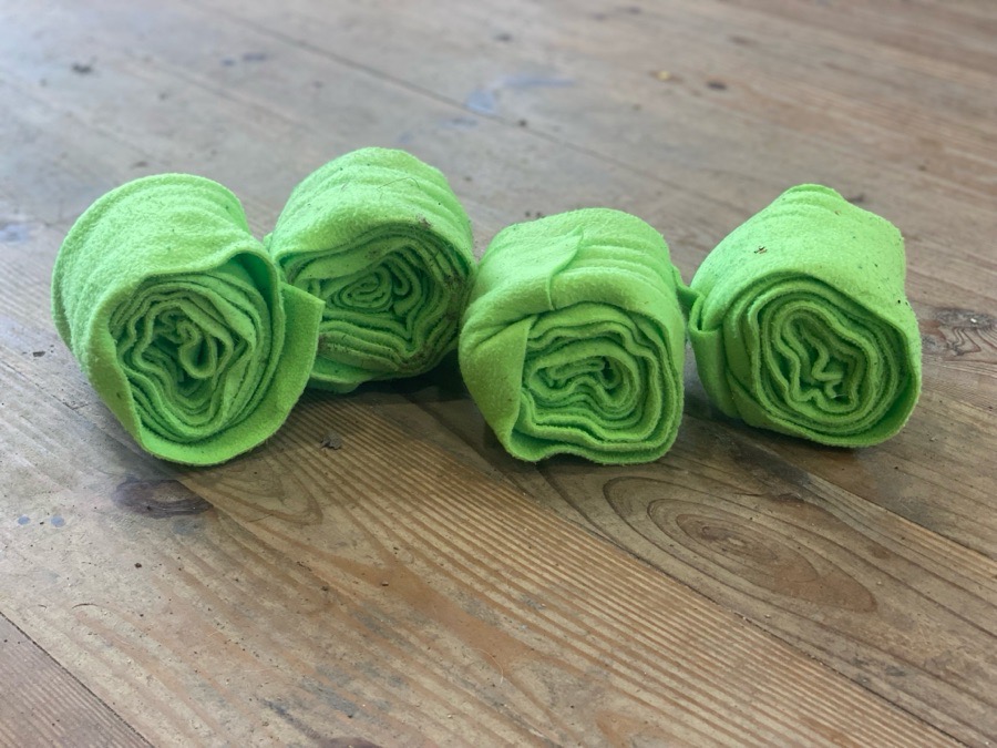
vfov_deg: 28.0
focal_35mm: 52
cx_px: 498
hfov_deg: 36.8
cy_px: 374
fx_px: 1498
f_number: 2
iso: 125
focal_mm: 6
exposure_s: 1/60
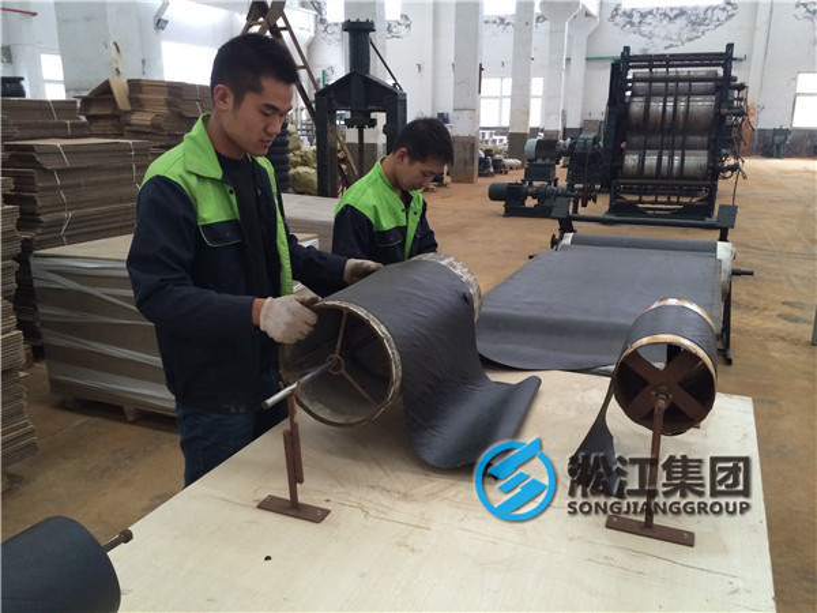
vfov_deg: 46.8
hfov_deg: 60.0
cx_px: 408
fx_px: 708
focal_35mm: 30
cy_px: 306
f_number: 2.2
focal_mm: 4.12
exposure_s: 1/30
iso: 160
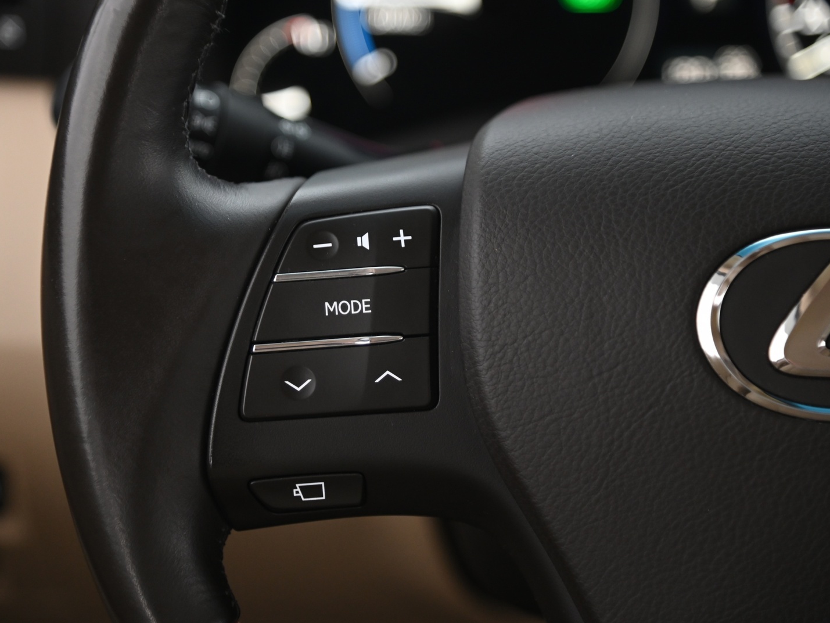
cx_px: 375
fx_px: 3141
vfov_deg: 11.3
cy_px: 311
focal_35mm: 131
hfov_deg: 15.0
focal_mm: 120
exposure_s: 1/15
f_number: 4
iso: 2000
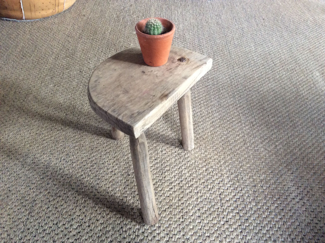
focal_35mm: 32
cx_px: 162
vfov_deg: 44.1
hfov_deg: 56.9
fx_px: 300
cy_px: 122
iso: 125
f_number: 2.4
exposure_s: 1/25
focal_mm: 3.3
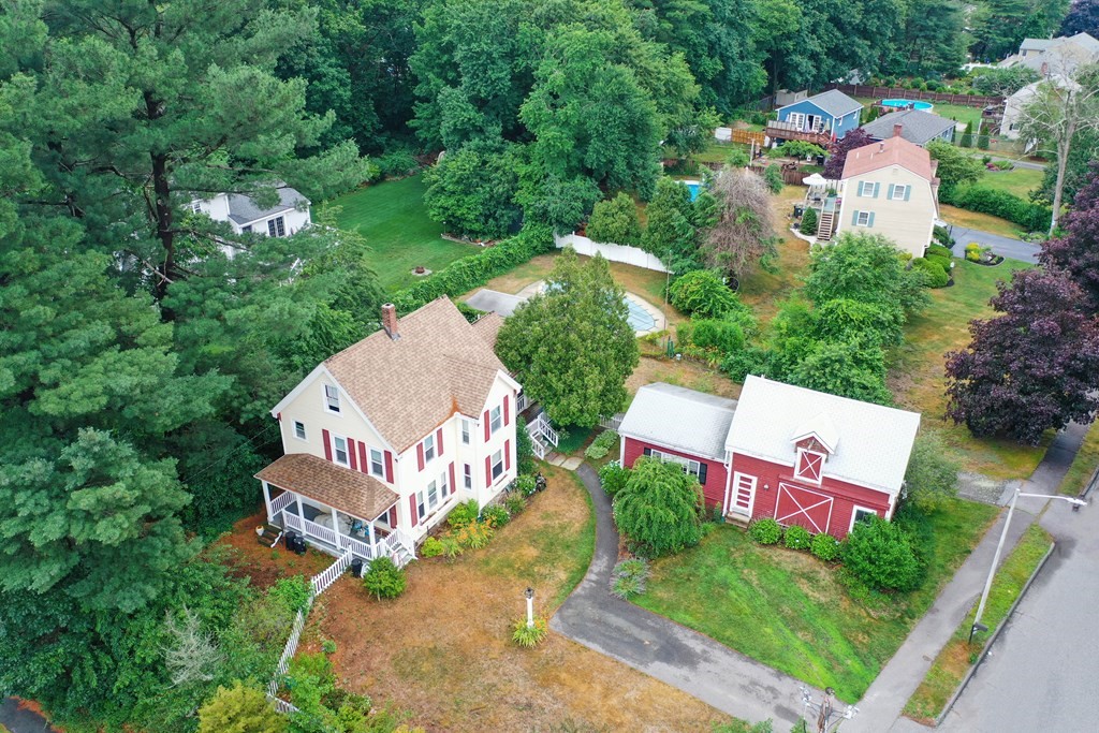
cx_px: 550
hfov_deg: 65.5
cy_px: 366
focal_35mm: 28
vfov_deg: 46.4
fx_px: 855
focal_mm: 10.26
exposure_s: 1/200
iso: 100
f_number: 2.8
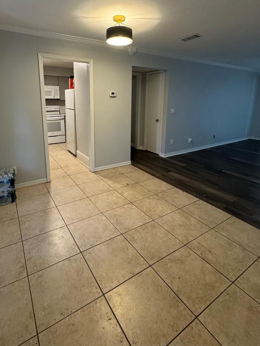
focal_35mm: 19
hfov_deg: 68.5
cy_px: 136
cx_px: 118
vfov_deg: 83.5
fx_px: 190
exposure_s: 1/60
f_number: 2.2
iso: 500
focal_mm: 2.22
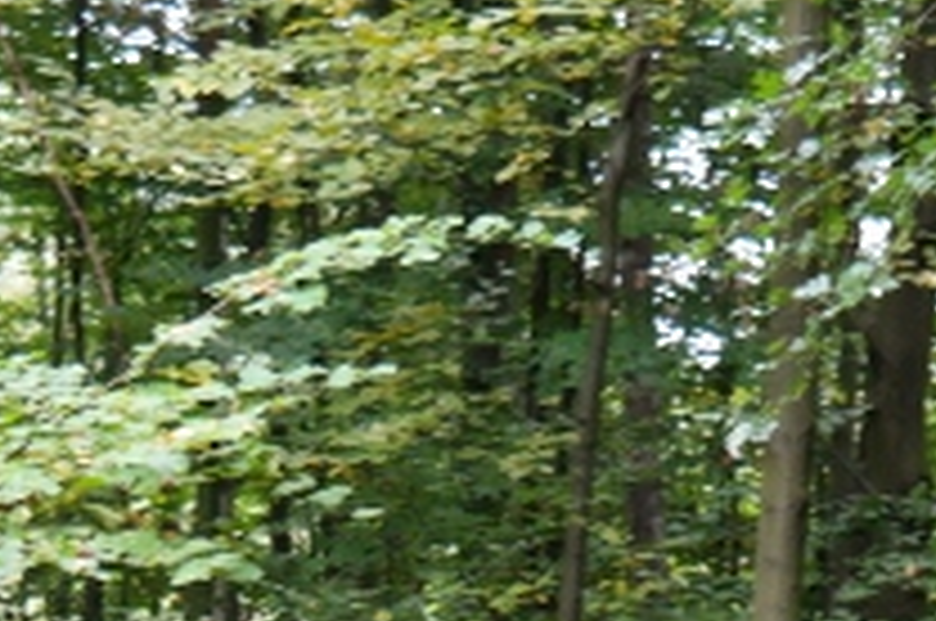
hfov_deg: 8.7
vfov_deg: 5.7
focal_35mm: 235
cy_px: 1109
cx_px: 896
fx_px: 6100
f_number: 5
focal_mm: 40
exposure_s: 1/60
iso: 800
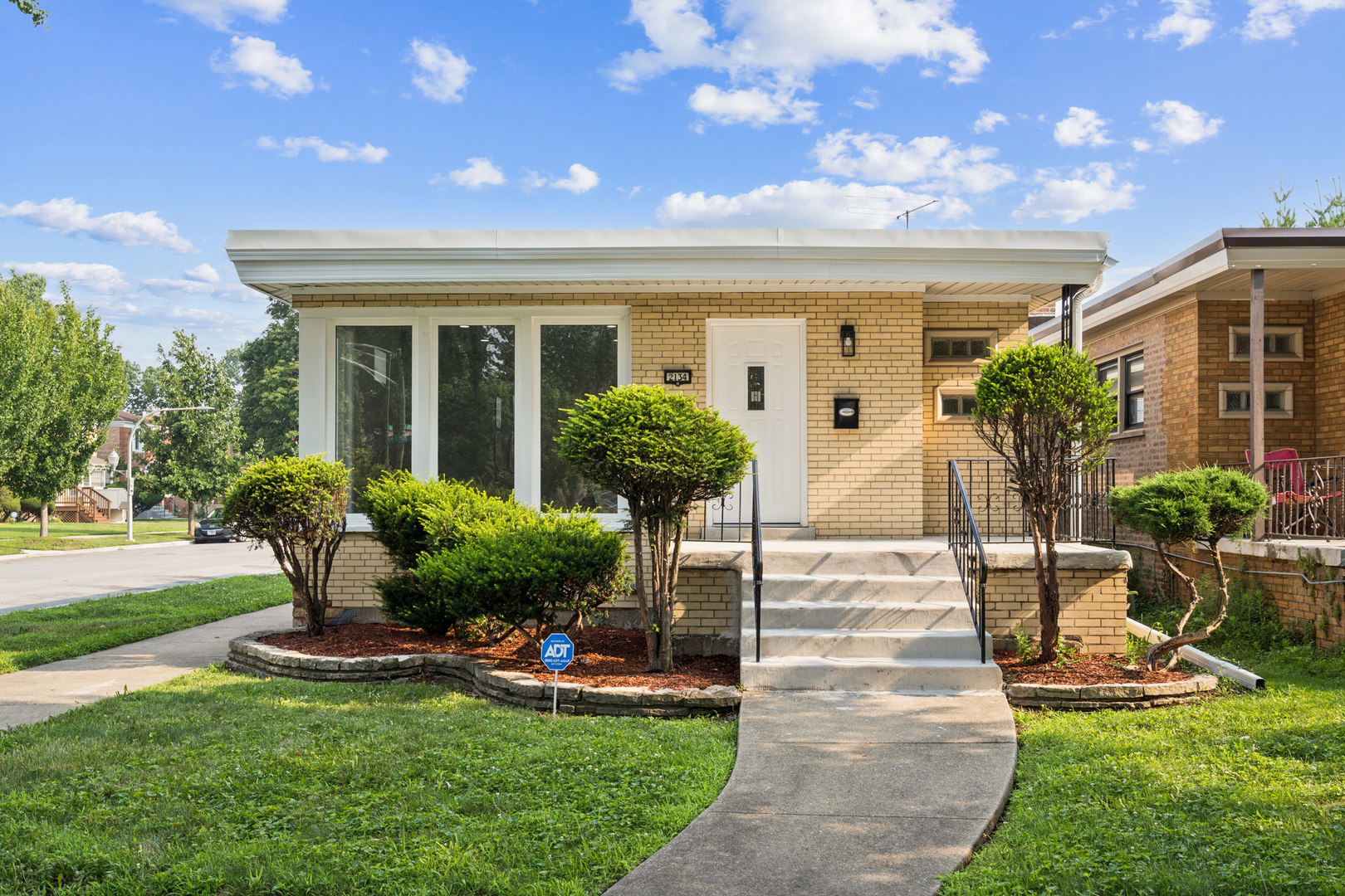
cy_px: 448
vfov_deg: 37.9
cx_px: 672
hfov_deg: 54.4
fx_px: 1308
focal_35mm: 35
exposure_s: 1/50
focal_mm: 35
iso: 100
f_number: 9
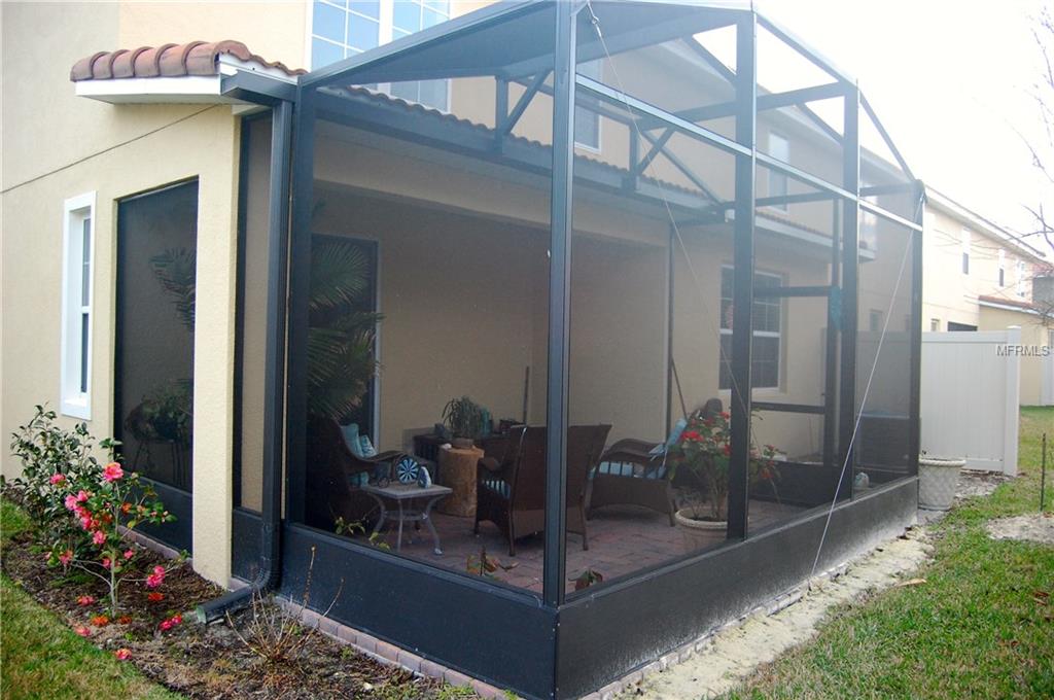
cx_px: 527
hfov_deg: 67.4
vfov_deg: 47.8
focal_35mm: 27
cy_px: 350
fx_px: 789
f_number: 3.5
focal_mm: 18
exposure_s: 1/250
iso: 800
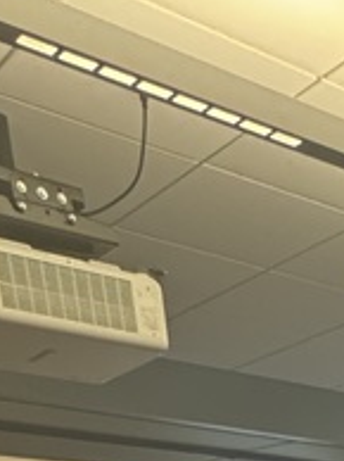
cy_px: 1022
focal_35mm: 74
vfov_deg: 16.4
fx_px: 983
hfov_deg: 17.7
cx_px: 520
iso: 500
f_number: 2.2
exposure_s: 1/60
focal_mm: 2.22
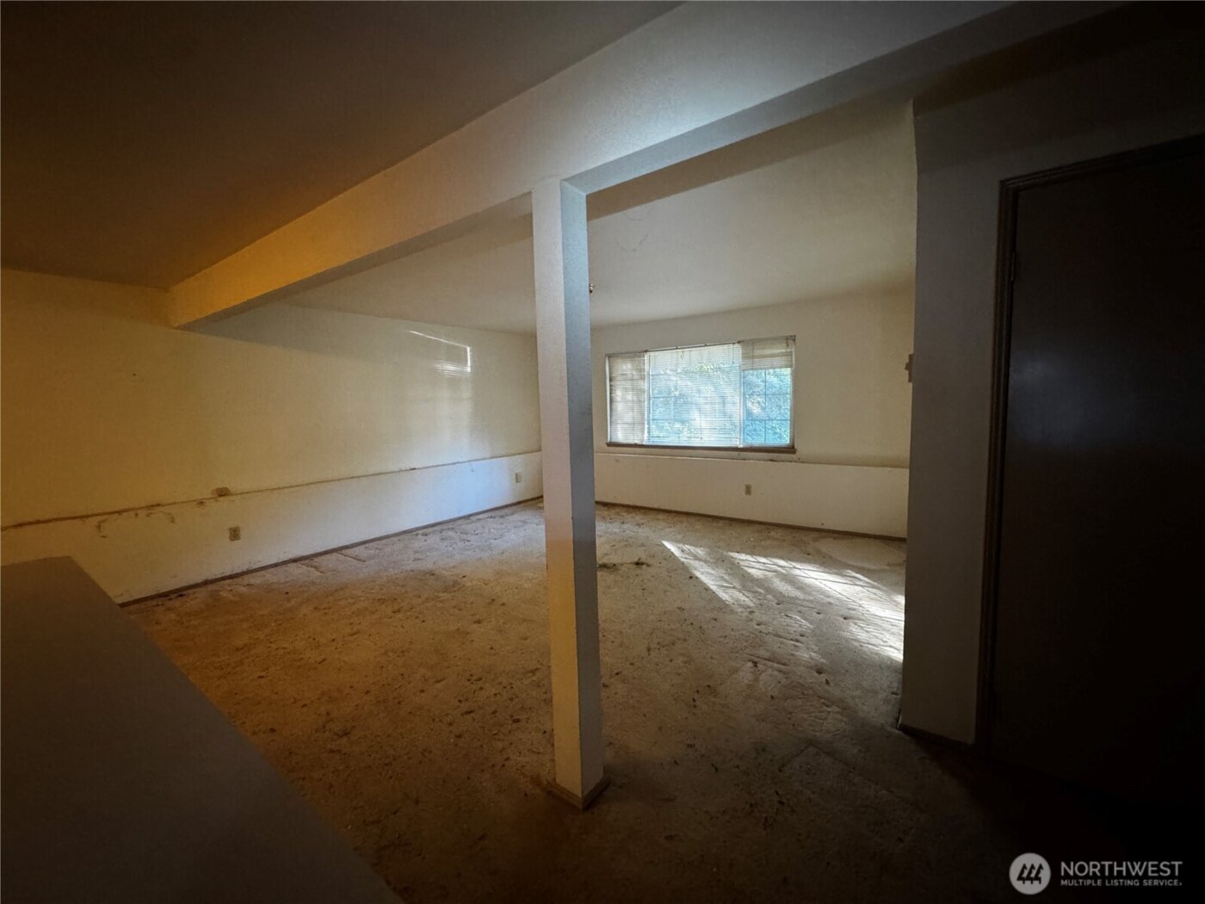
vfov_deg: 85.7
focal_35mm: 14
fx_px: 487
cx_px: 602
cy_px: 452
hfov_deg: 102.1
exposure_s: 1/60
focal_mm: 2.22
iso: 800
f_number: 2.2
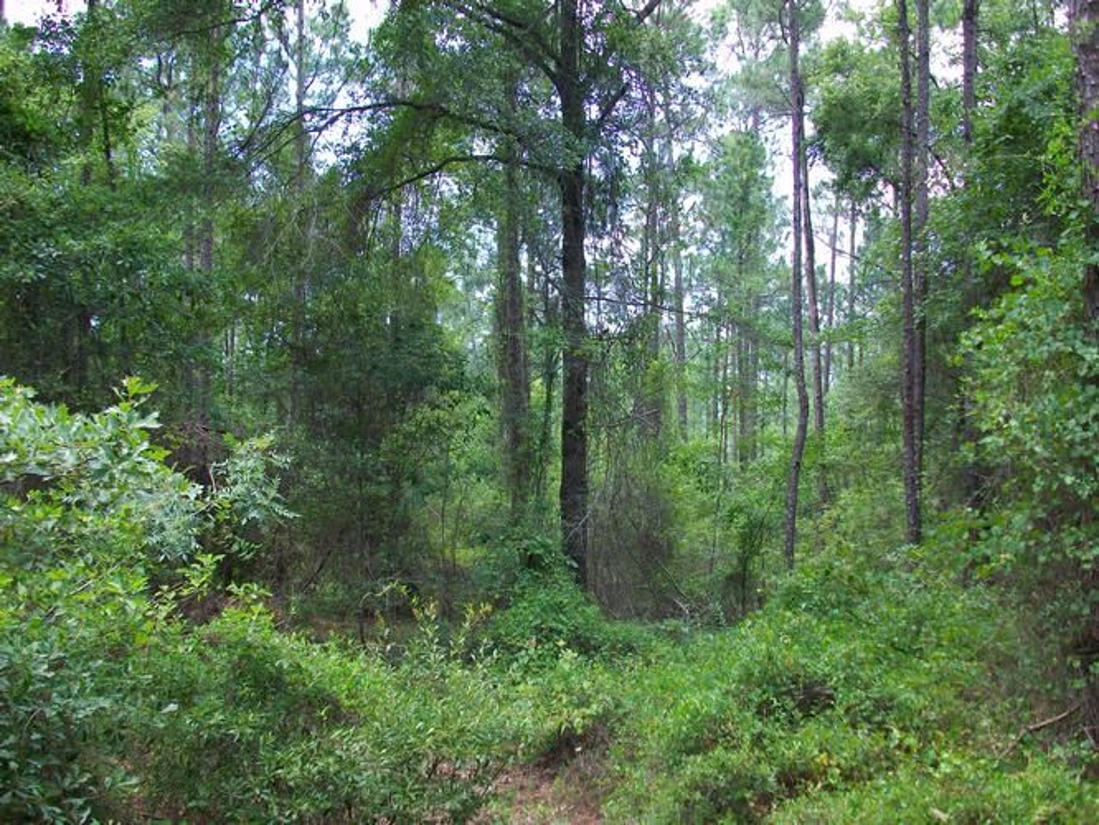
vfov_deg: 44.2
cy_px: 412
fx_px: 1016
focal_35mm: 32
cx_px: 550
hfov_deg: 56.8
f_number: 2.8
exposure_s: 1/80
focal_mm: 5.7
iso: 64
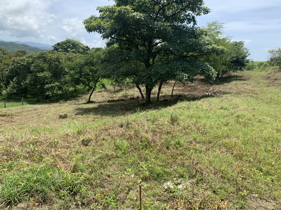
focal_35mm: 26
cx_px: 140
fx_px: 211
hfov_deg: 67.3
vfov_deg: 53.1
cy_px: 105
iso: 25
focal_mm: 4.25
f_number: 1.8
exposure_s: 1/1447
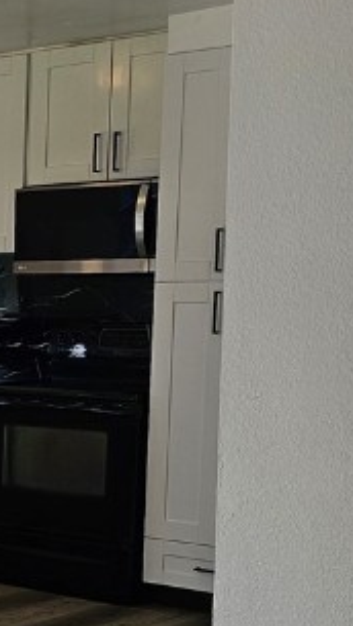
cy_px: 443
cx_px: -472
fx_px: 1395
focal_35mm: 84
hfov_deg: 11.9
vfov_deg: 25.1
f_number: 1.7
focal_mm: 6.3
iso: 40
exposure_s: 1/180
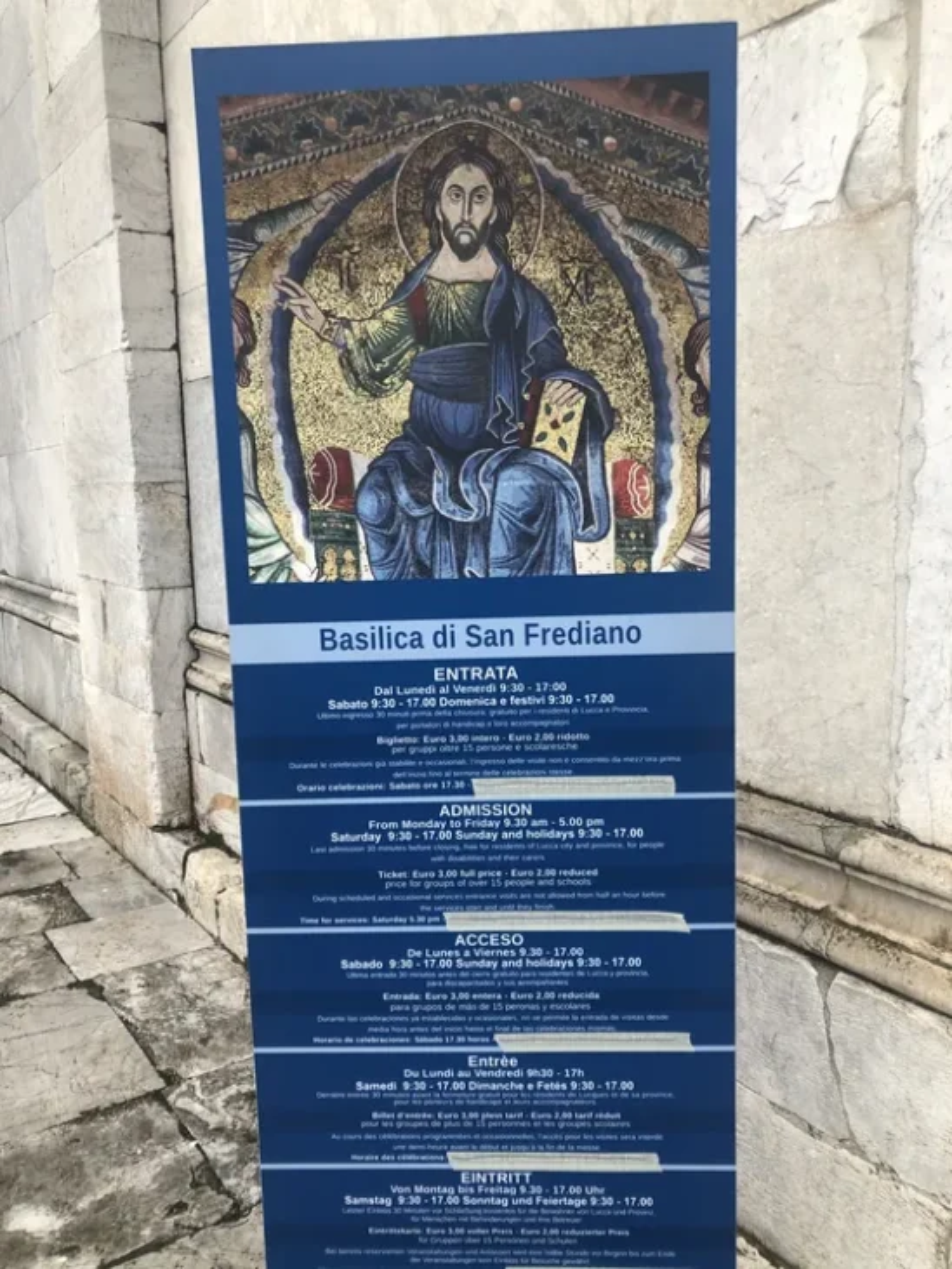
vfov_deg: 63.4
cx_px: 476
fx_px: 1026
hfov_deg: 49.8
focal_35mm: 28
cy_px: 634
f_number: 1.8
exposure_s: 1/120
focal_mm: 3.99
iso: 40
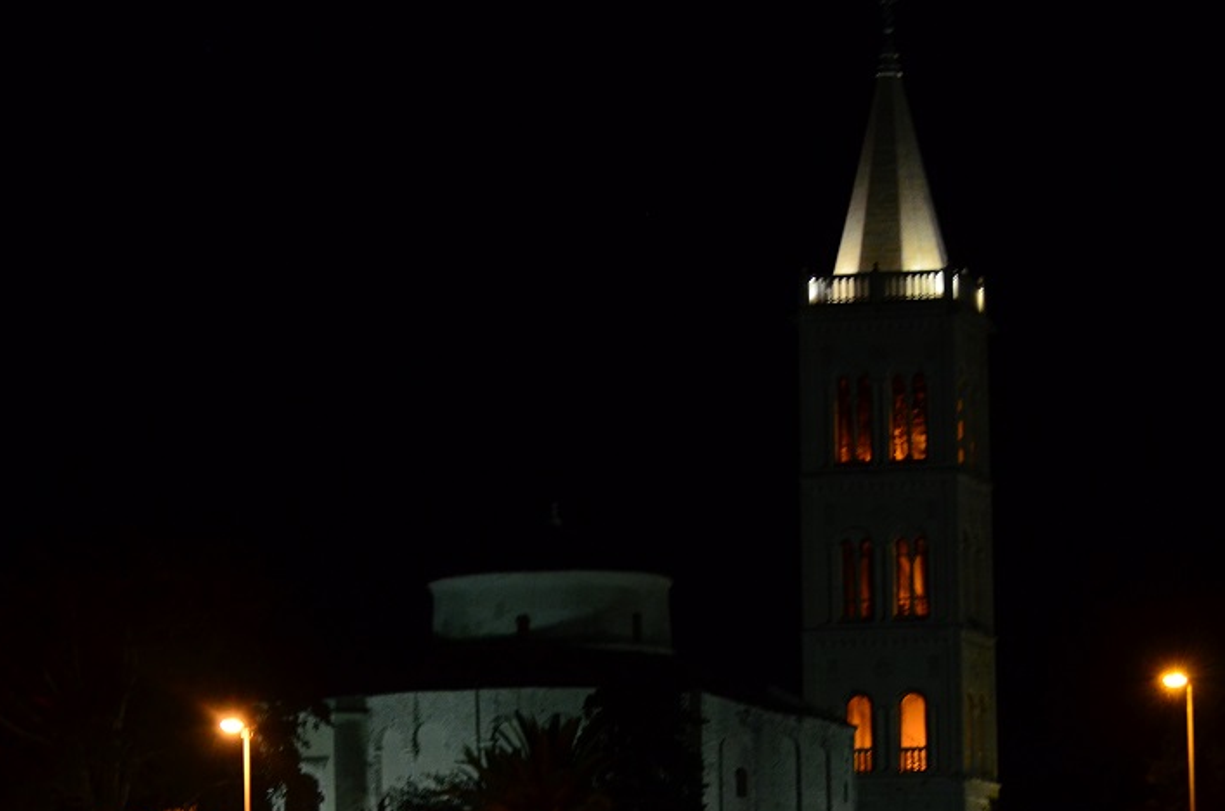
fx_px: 6620
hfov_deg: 10.6
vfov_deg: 7.0
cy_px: 543
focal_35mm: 195
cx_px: 625
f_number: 4.5
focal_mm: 92
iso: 1600
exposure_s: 1/30
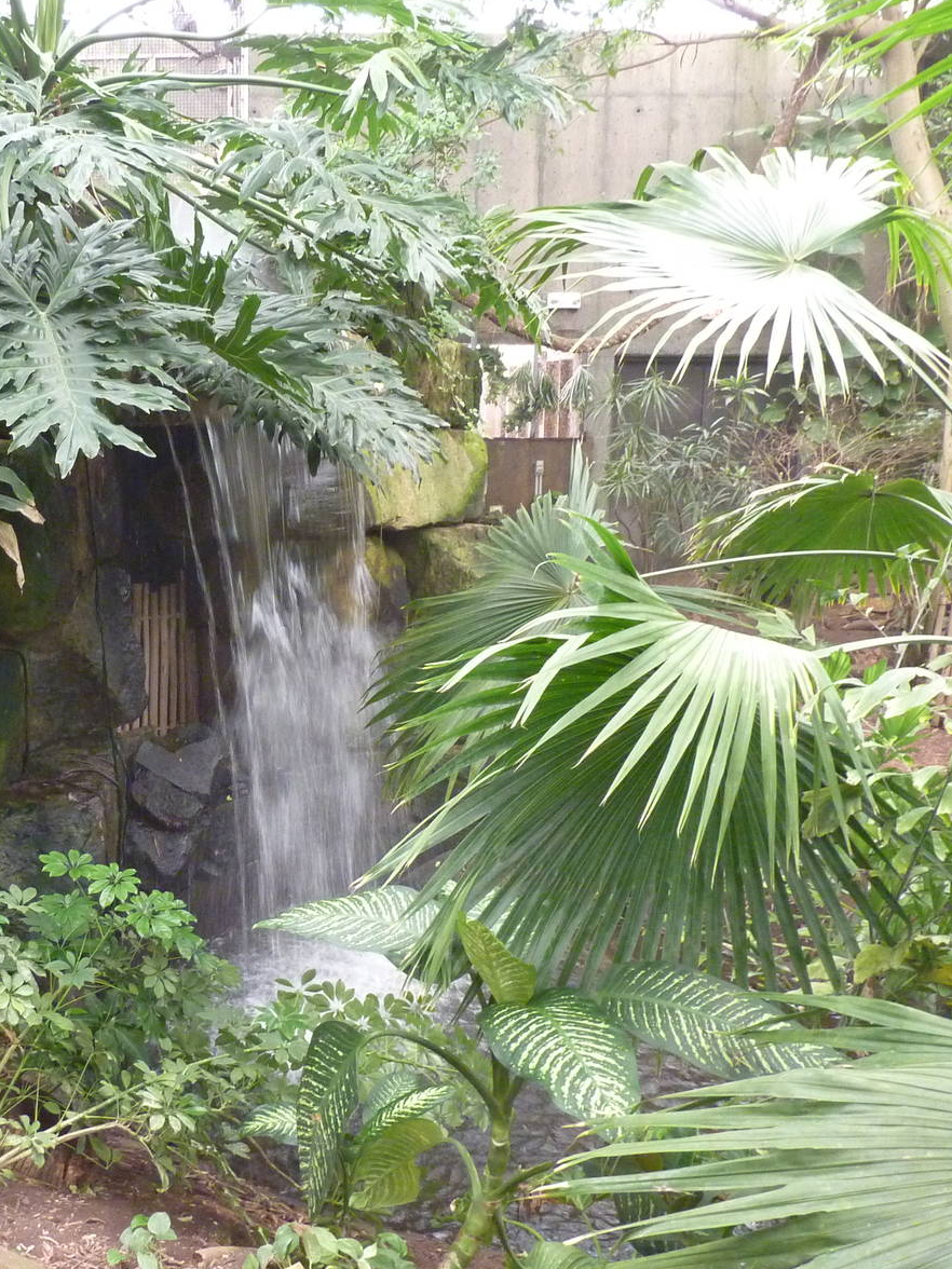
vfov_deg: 54.0
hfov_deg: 40.0
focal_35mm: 34
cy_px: 641
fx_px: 1247
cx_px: 182
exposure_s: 1/25
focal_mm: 4.1
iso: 400
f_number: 3.3
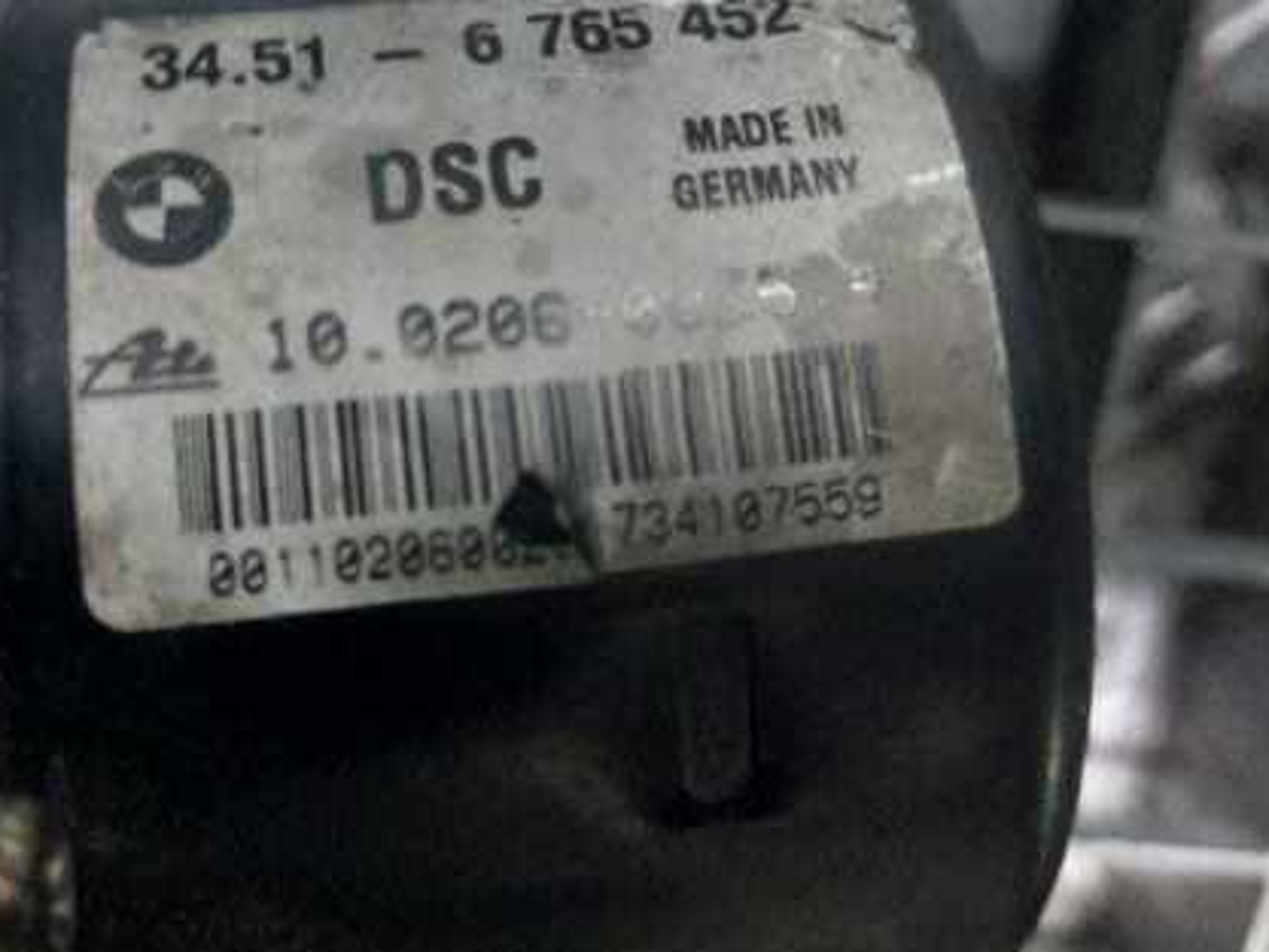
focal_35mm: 36
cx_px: 441
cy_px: 295
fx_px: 1320
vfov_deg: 39.1
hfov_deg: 50.6
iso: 500
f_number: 1.8
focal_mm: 5.23
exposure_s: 1/50
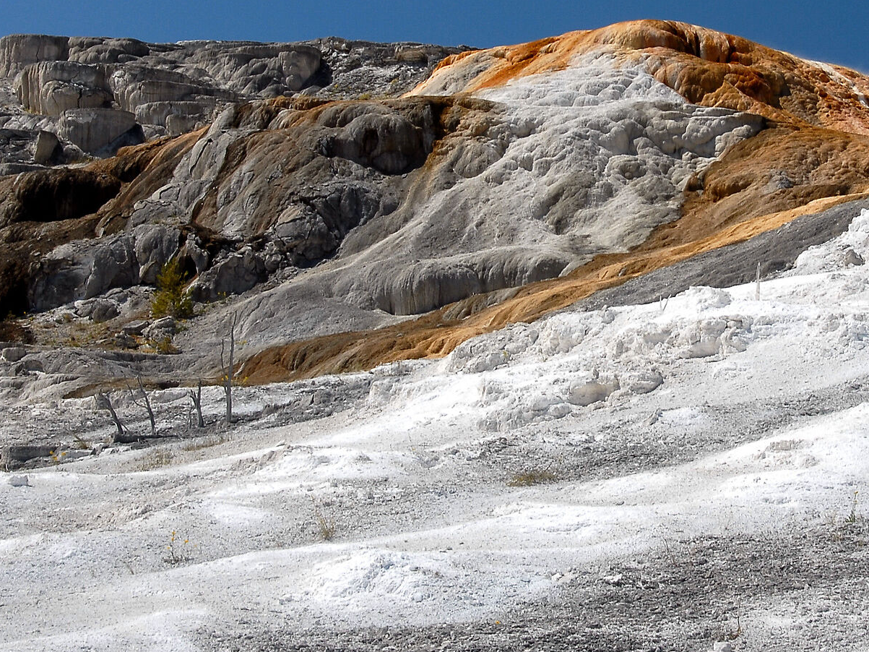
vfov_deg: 12.2
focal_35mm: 121
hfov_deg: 16.2
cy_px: 177
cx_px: 649
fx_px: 3037
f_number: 13
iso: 100
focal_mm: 42
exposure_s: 1/60
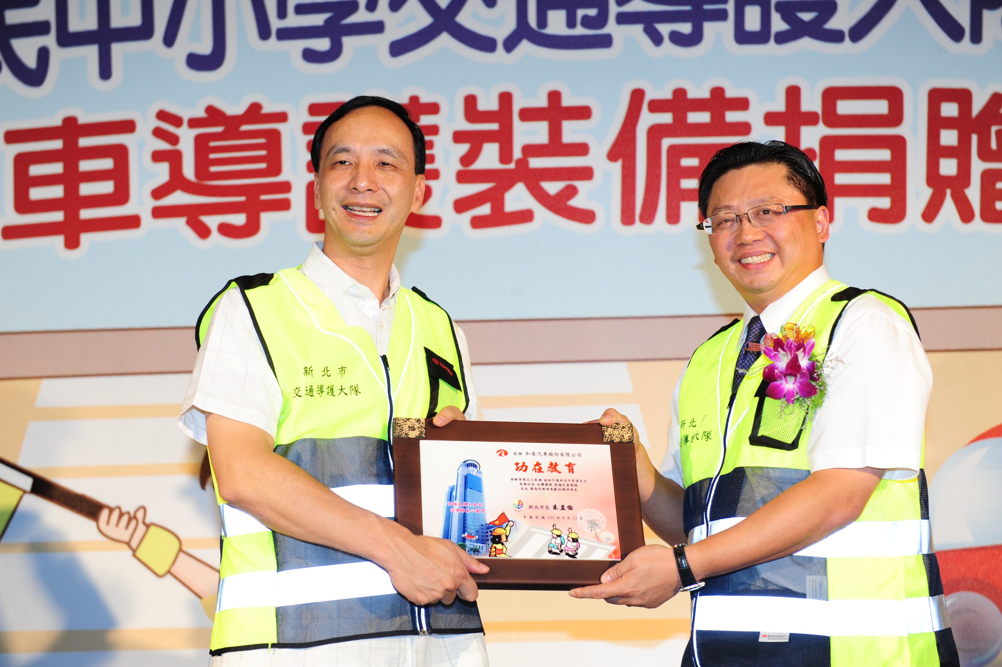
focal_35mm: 70
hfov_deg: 28.9
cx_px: 501
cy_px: 334
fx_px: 1947
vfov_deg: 19.4
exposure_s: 1/125
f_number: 5
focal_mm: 70
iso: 800
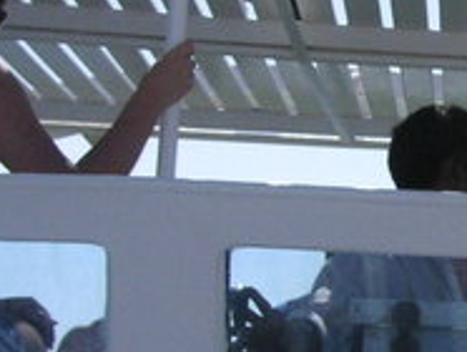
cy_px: 226
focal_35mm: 159
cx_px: 613
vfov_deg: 9.4
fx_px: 2148
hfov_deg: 12.0
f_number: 6.7
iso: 50
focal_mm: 6.1
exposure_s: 1/350
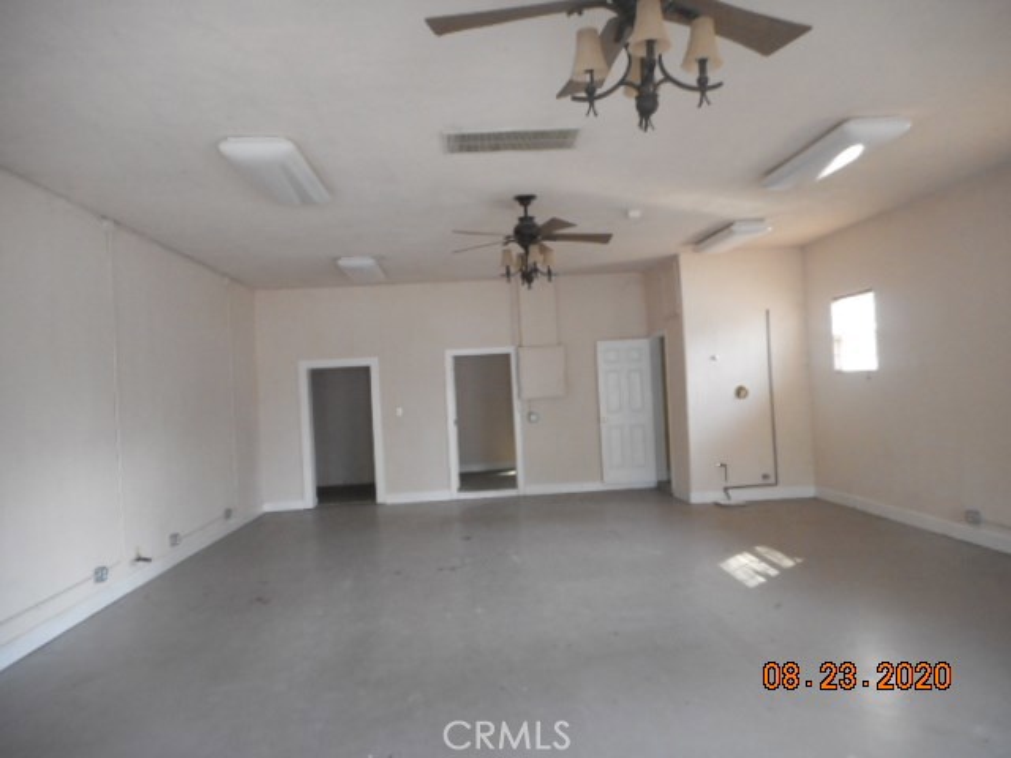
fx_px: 730
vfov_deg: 54.9
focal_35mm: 25
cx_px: 506
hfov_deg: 69.4
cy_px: 379
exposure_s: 1/30
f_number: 3.7
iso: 400
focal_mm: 4.5
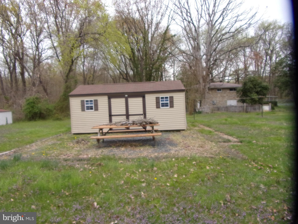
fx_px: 207
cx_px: 149
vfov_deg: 56.8
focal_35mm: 24
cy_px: 112
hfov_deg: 71.6
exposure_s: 1/300
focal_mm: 4.3
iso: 80
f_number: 3.3
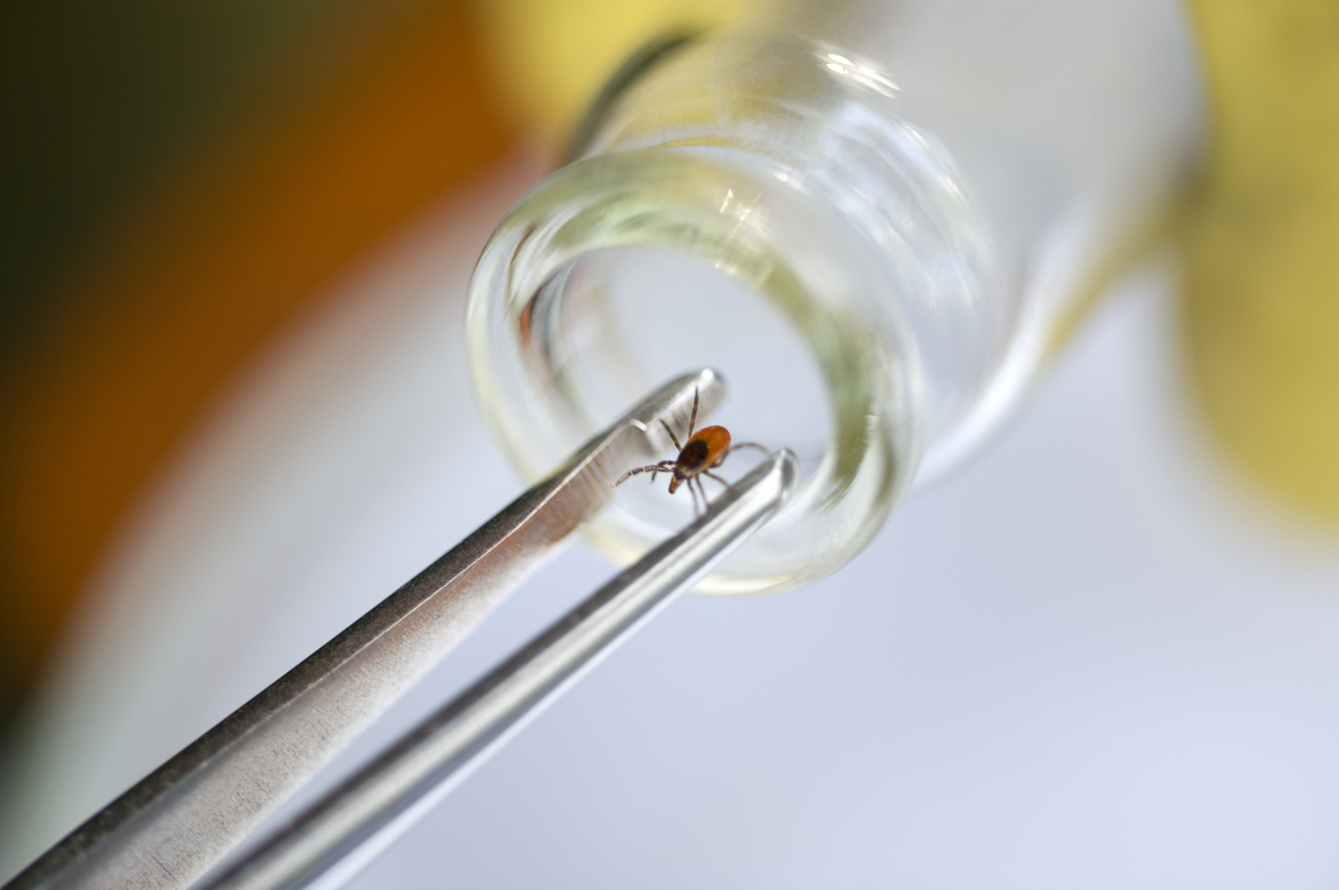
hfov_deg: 19.5
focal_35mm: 105
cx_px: 670
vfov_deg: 13.0
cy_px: 445
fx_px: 3902
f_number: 4
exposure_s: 1/250
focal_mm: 105
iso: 400
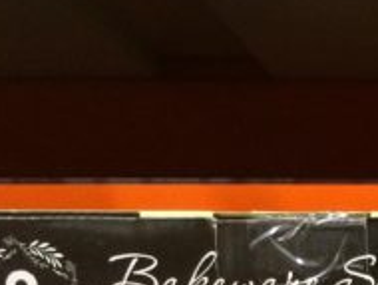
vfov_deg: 11.7
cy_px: 516
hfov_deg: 15.0
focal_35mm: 117
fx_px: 1279
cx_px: 645
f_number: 2.2
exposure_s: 1/30
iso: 160
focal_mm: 4.15
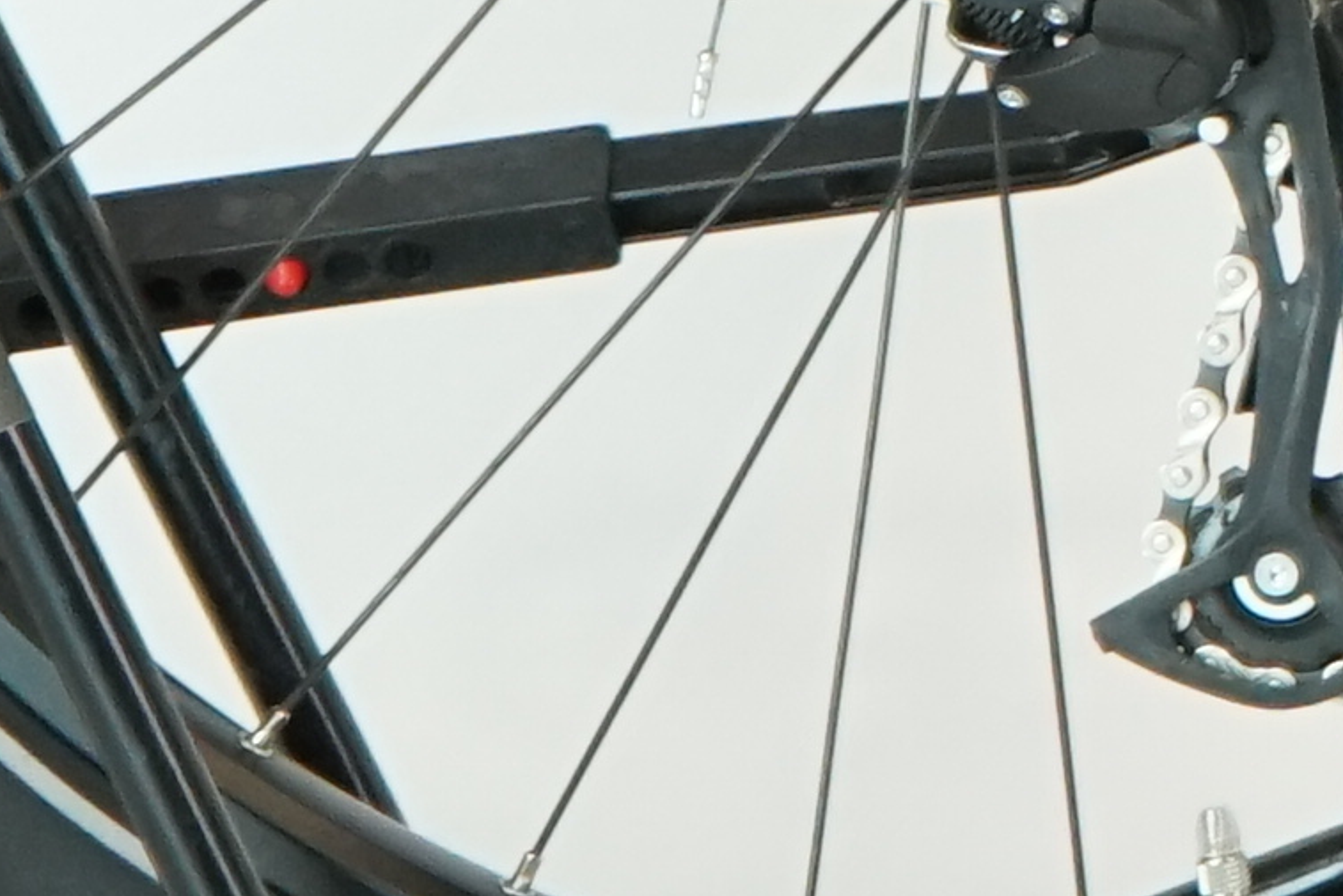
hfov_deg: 4.6
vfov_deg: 3.2
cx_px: 4359
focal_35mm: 428
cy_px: -1451
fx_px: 15969
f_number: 6.3
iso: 2000
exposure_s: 1/200
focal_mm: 54
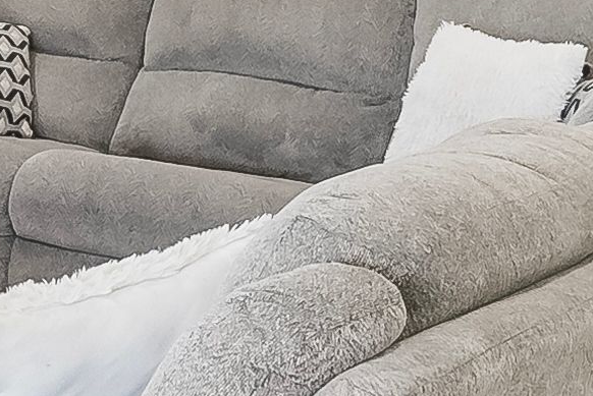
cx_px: -310
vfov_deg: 12.8
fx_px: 1681
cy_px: -178
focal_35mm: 102
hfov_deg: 17.8
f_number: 8
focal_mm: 14
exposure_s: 1/20
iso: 1600
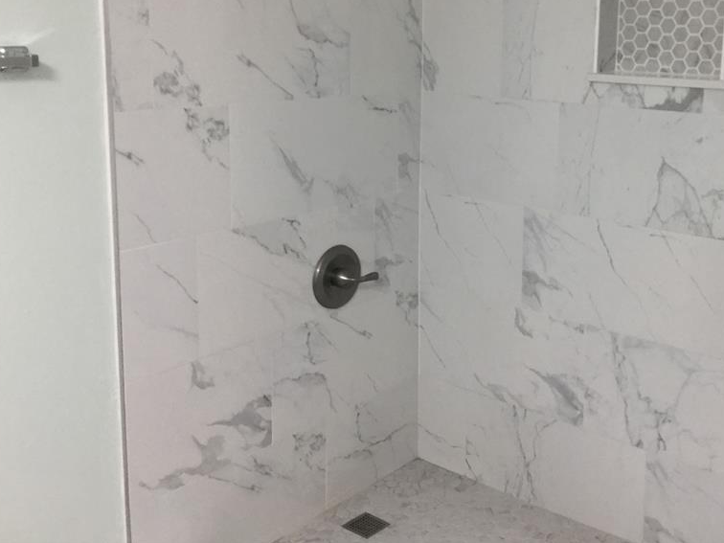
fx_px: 878
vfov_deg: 34.0
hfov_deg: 44.2
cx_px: 476
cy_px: 179
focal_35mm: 42
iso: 50
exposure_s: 1/30
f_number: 2.4
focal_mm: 3.3
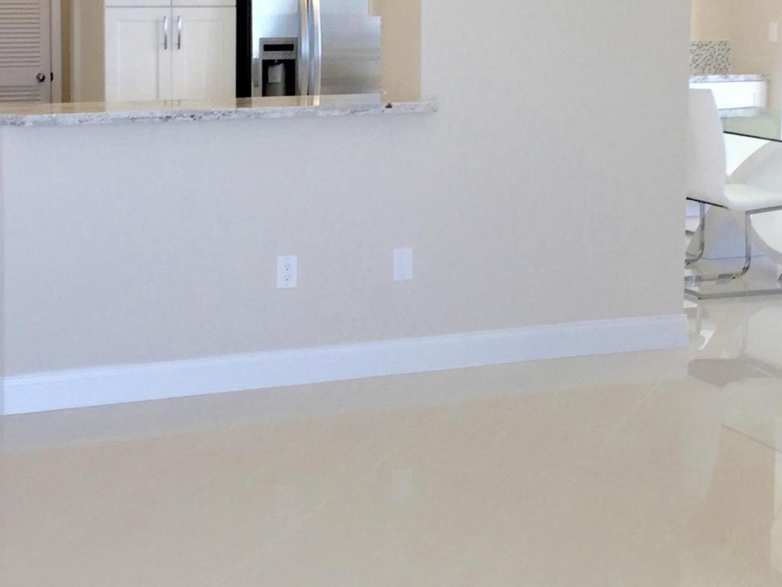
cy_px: 128
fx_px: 1446
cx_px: 313
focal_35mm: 64
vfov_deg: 22.7
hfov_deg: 30.2
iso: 40
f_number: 2.2
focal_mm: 4.15
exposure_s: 1/120
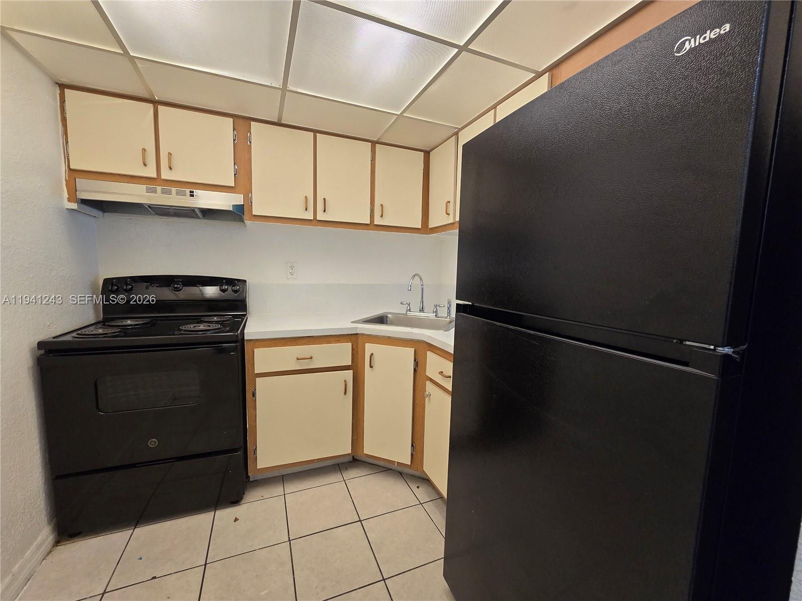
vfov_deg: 89.9
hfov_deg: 106.2
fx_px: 301
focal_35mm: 13
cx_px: 401
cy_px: 300
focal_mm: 2.2
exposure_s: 1/60
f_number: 2.2
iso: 200
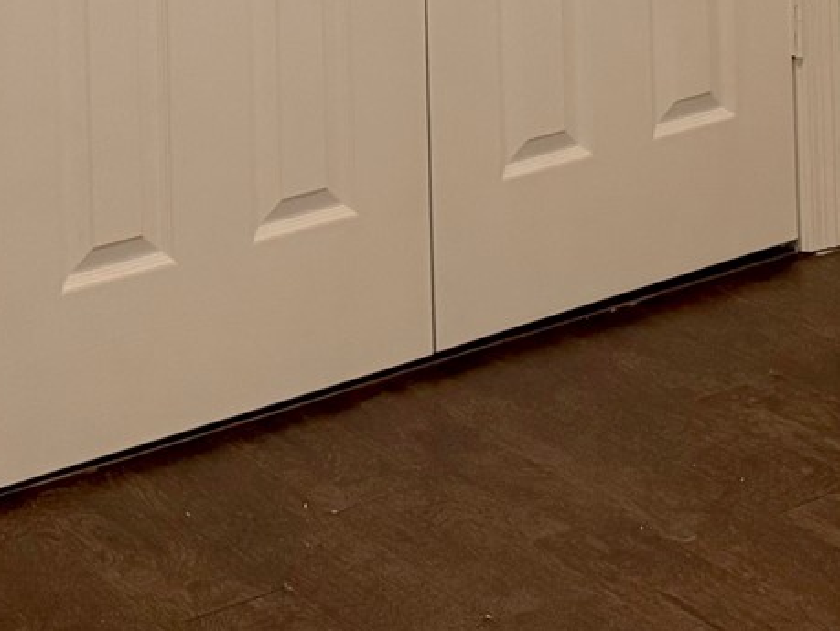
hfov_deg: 18.0
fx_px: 2599
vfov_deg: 12.5
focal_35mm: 107
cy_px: -534
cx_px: 798
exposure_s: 1/60
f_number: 1.78
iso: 320
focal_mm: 6.76
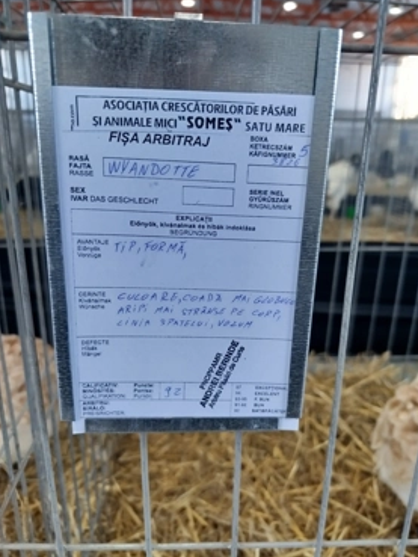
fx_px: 418
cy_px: 279
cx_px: 220
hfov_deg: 53.1
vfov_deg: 67.3
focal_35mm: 26
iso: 200
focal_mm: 5.31
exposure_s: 1/33
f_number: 1.7
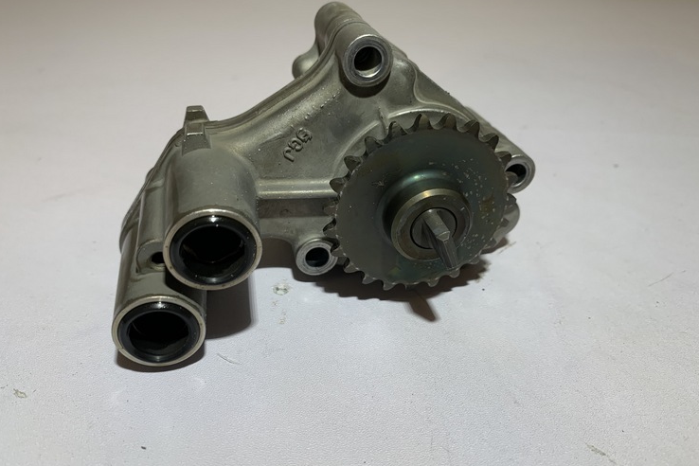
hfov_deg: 65.5
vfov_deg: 46.4
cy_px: 232
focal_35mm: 28
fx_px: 544
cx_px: 341
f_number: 1.8
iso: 40
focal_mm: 4.25
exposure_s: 1/122
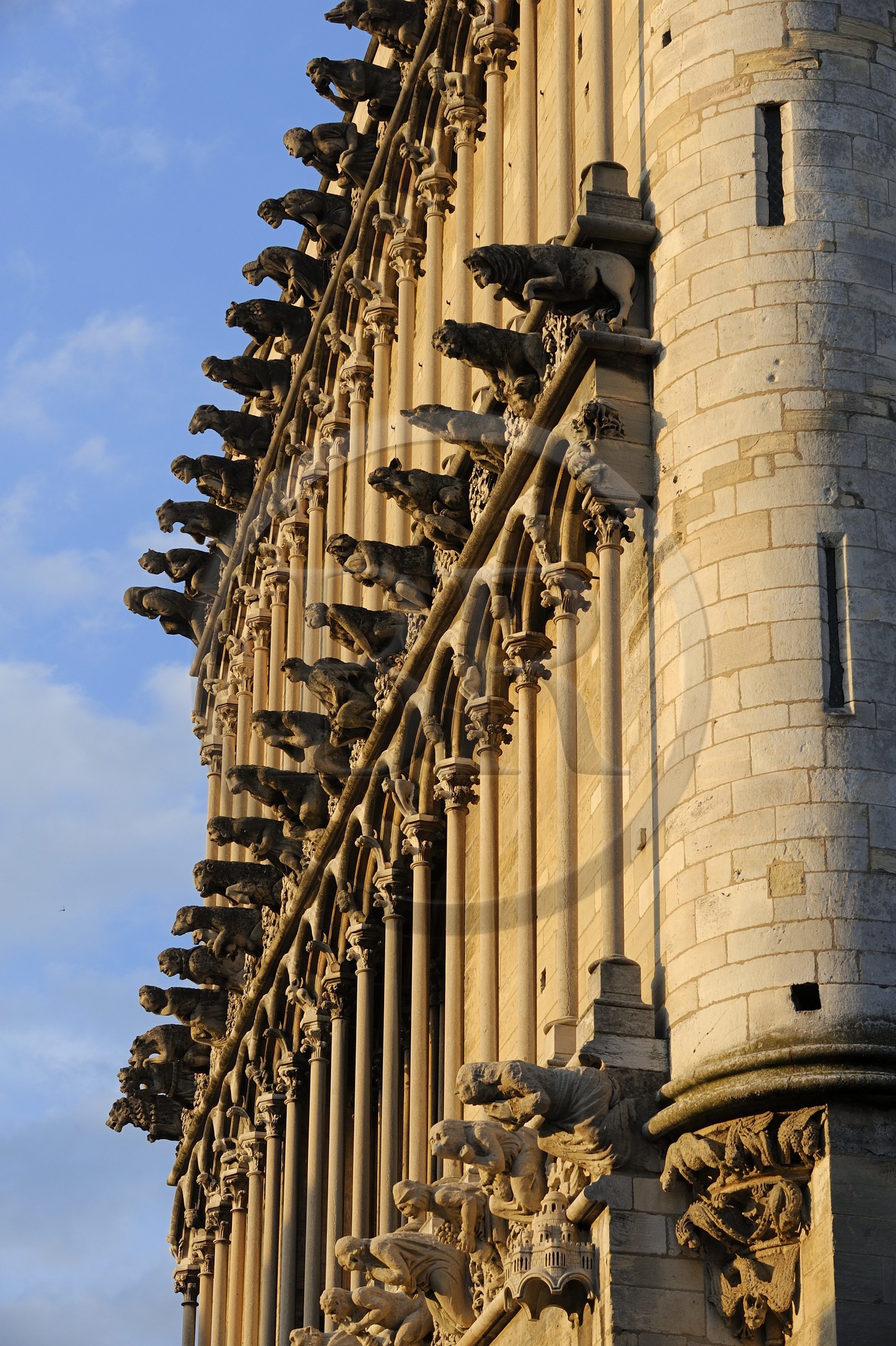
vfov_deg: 20.0
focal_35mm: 102
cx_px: 448
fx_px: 3813
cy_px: 673
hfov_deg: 13.4
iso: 400
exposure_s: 1/250
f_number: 9
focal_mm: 102
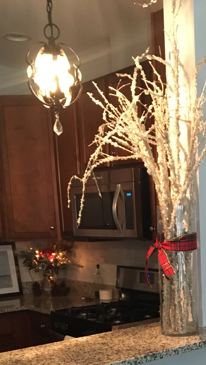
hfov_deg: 20.7
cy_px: 315
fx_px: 544
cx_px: 210
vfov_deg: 35.4
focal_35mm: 56
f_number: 2.2
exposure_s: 1/15
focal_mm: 4.15
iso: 320
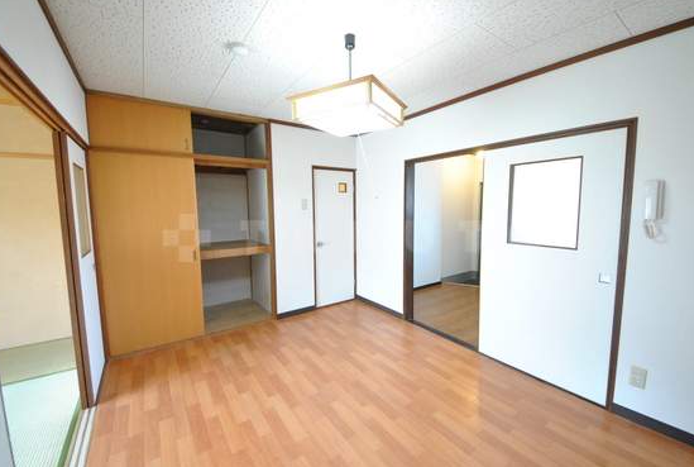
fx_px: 271
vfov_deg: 81.5
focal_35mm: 14
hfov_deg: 104.1
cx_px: 353
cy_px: 238
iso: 1250
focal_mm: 8
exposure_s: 1/30
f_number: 4.5
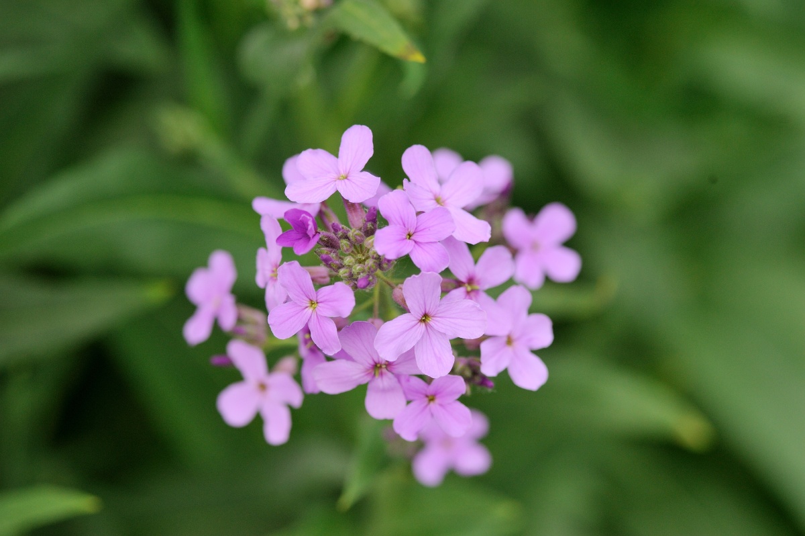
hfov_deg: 23.9
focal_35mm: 85
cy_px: 268
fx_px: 1899
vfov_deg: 16.0
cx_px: 402
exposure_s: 1/1250
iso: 800
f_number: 1.8
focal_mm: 85
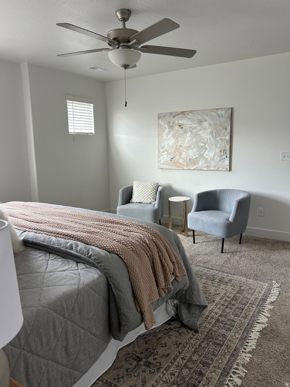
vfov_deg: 67.3
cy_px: 194
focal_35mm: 26
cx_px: 145
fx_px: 290
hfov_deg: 53.1
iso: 100
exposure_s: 1/121
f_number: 1.5
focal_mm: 5.7
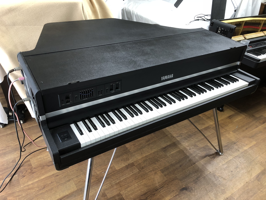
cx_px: 133
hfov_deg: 61.7
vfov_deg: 48.2
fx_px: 223
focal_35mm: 29
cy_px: 100
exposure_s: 1/17
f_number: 1.8
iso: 80
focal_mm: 3.99
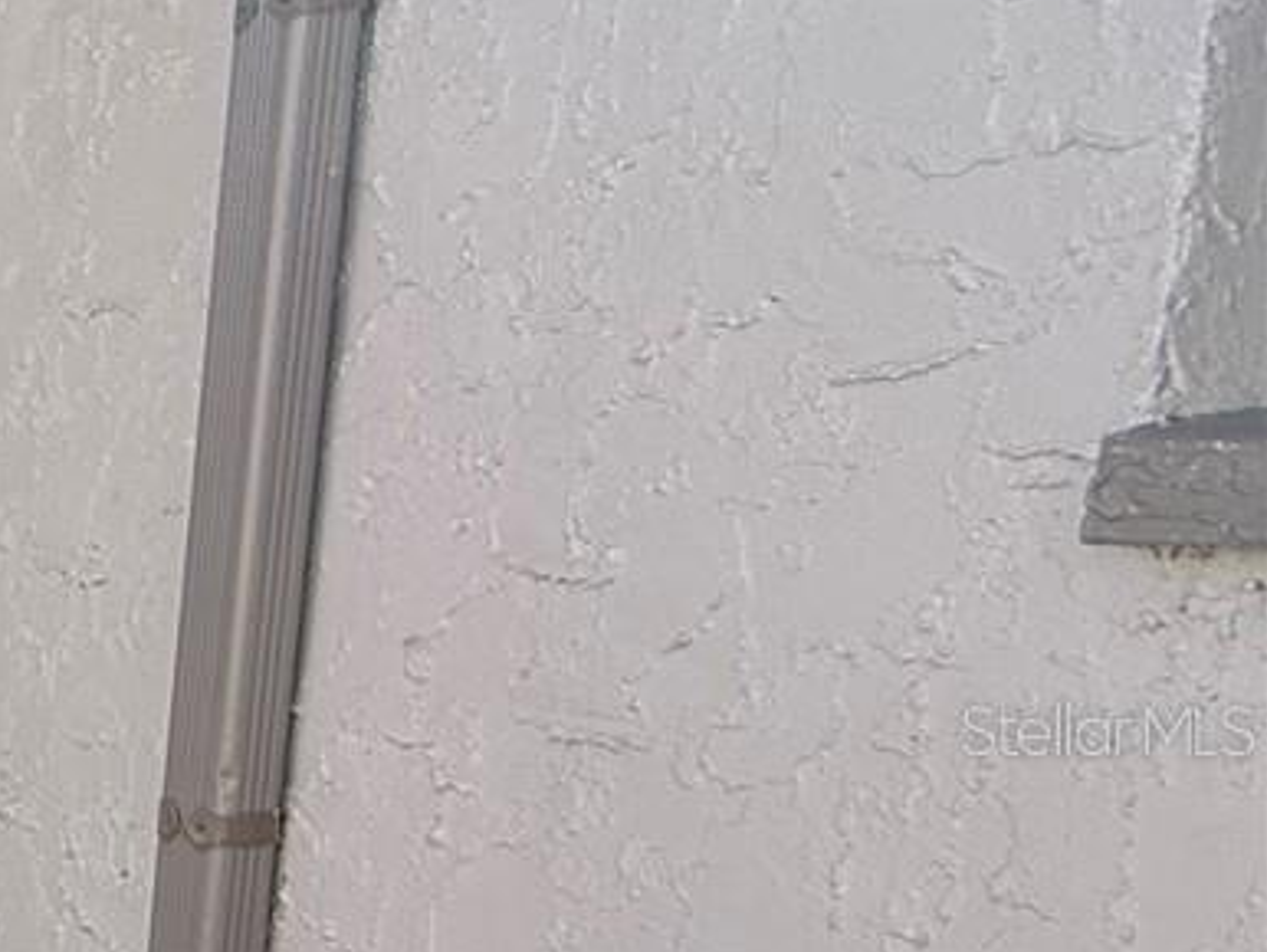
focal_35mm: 58
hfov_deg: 18.4
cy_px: 729
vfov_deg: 24.9
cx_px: -1356
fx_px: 2124
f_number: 2.2
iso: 50
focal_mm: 2.22
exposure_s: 1/830
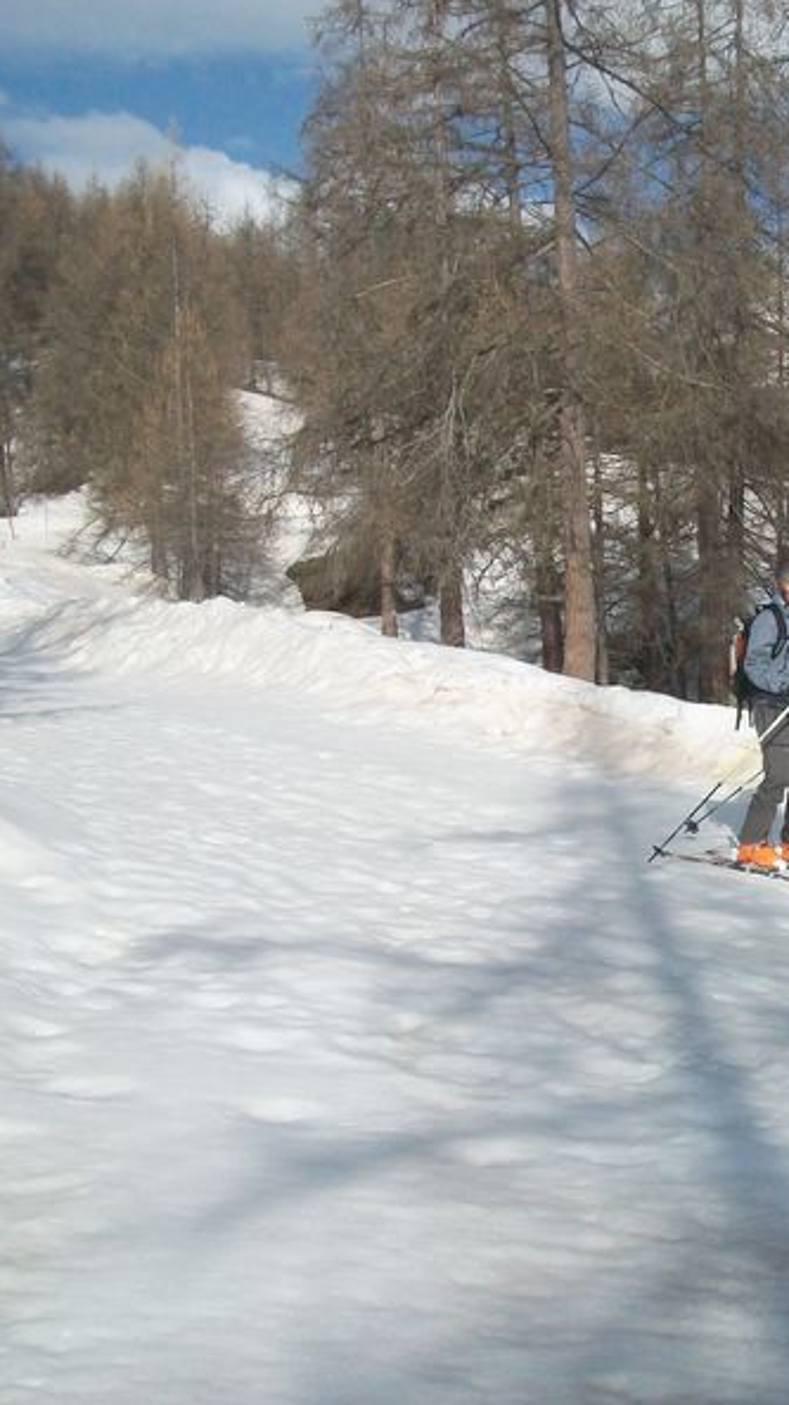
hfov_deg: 22.4
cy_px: 701
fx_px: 1862
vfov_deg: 41.3
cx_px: 889
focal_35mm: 50
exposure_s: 1/1000
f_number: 5.5
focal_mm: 5.7
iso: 80
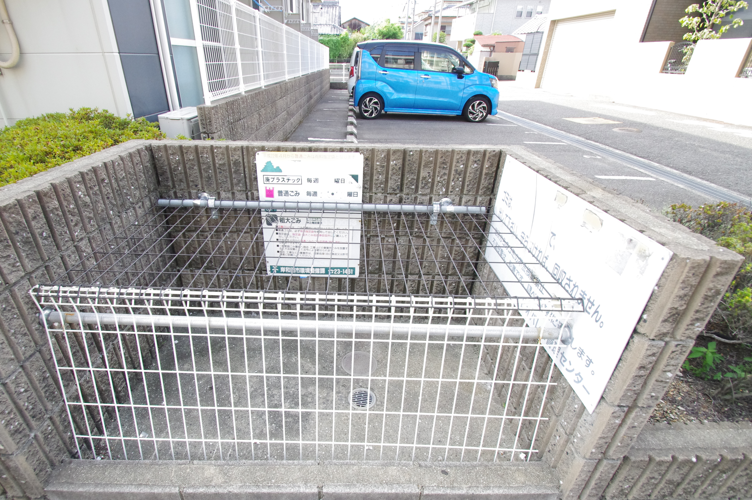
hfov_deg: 93.2
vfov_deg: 70.1
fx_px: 355
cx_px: 349
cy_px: 274
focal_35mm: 17
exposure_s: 1/250
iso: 1600
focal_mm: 10
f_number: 11
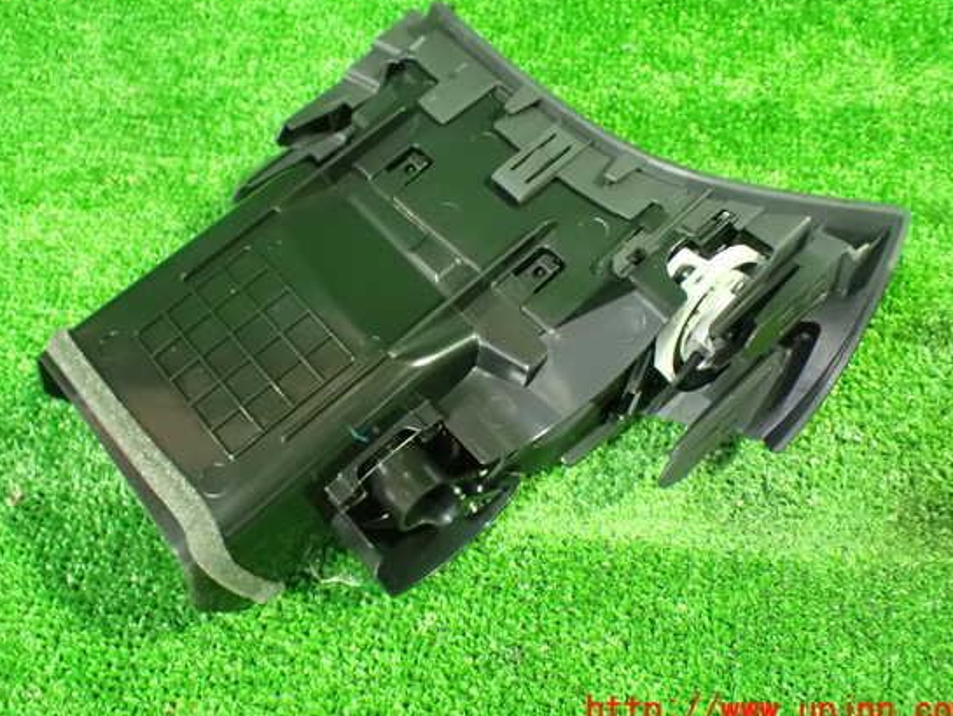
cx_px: 456
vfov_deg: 42.9
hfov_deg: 55.3
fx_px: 909
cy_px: 340
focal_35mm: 33
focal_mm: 5.4
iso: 1600
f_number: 2.3
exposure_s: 1/30
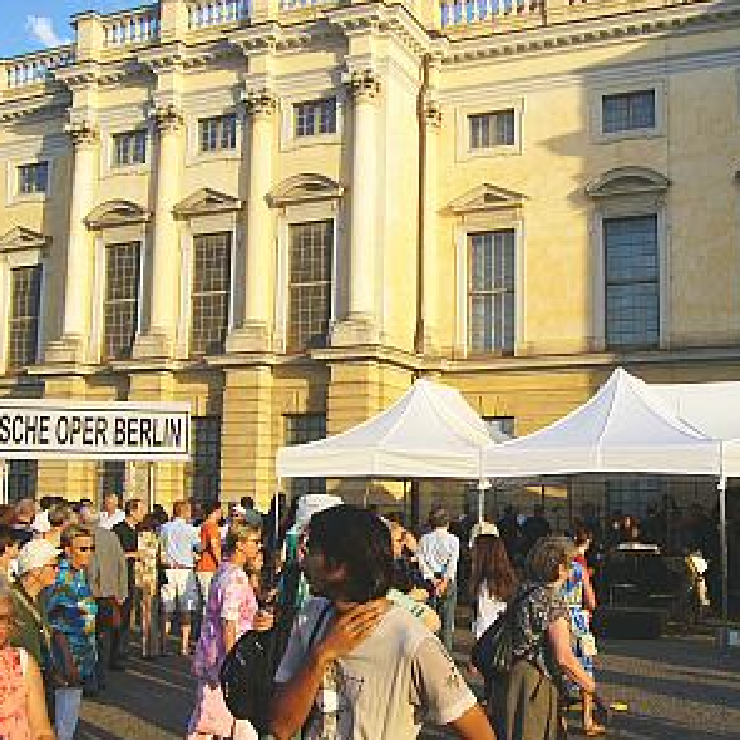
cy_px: 371
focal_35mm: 42
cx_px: 426
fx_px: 1016
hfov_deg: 39.9
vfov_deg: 40.0
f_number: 5.6
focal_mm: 5.8
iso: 80
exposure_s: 1/200
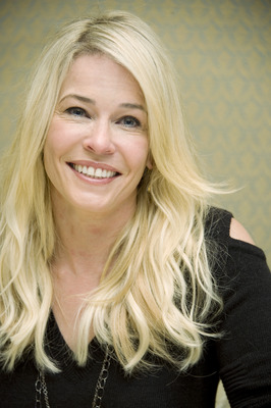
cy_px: 204
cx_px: 136
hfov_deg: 8.1
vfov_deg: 12.1
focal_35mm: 170
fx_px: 1923
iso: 500
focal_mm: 170
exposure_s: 1/60
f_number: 5.6
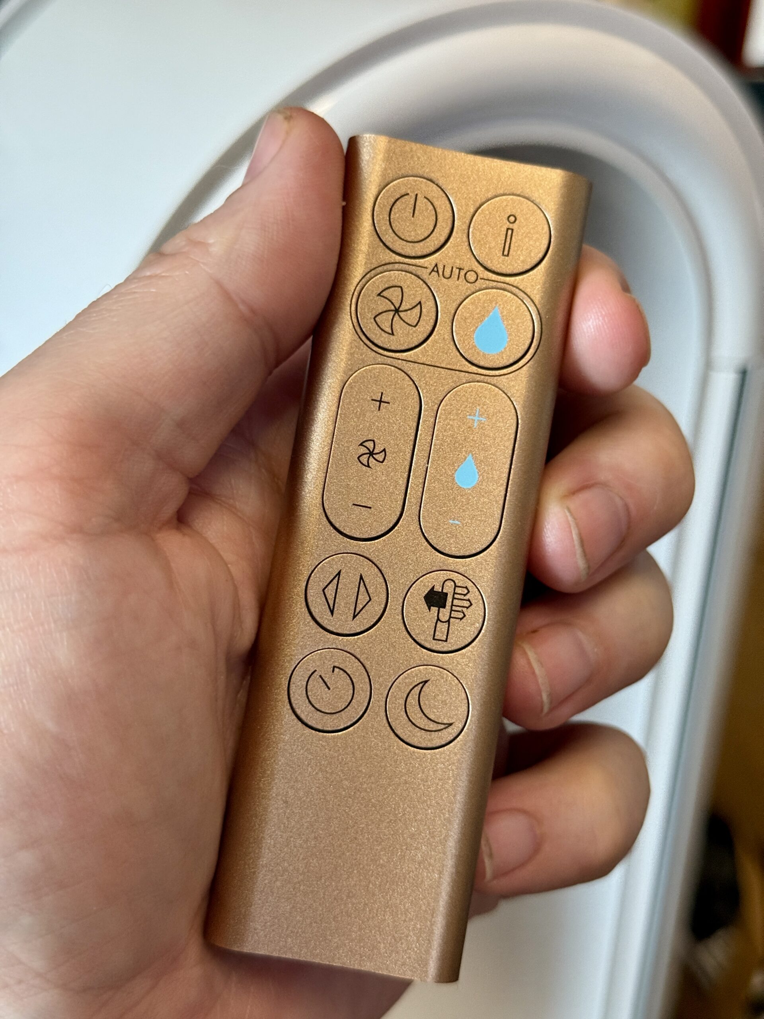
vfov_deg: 39.7
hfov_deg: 30.3
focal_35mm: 48
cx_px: 382
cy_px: 510
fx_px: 1413
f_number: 1.78
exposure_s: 1/43
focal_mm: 6.76
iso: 250
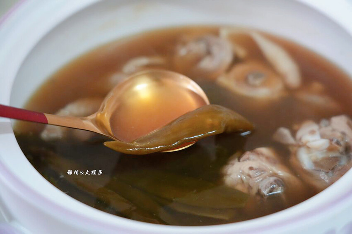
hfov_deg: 29.7
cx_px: 176
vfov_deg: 20.0
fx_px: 665
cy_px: 117
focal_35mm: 68
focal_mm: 68
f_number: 4
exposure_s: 1/80
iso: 4000
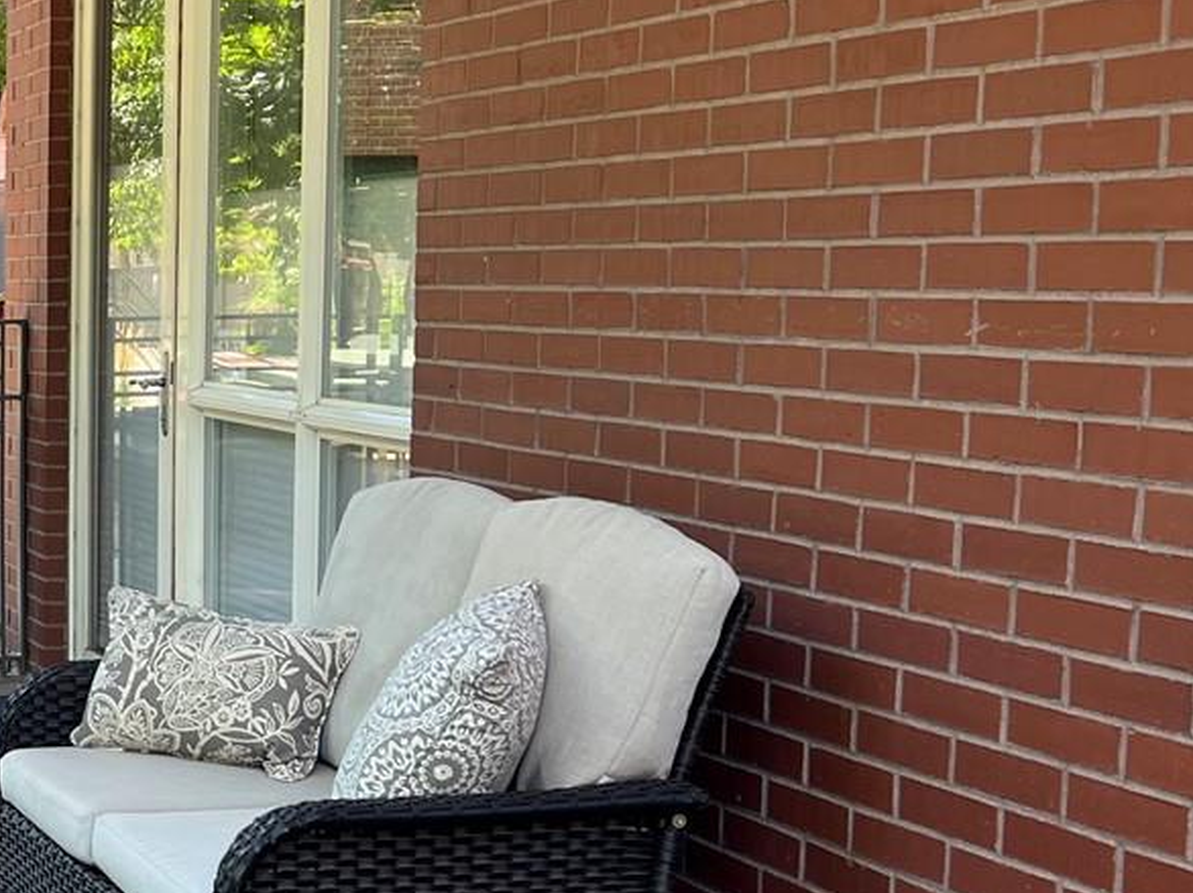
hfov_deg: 24.4
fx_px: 2446
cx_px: -301
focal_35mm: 71
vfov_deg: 20.7
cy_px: 563
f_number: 1.5
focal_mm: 5.7
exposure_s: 1/230
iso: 40
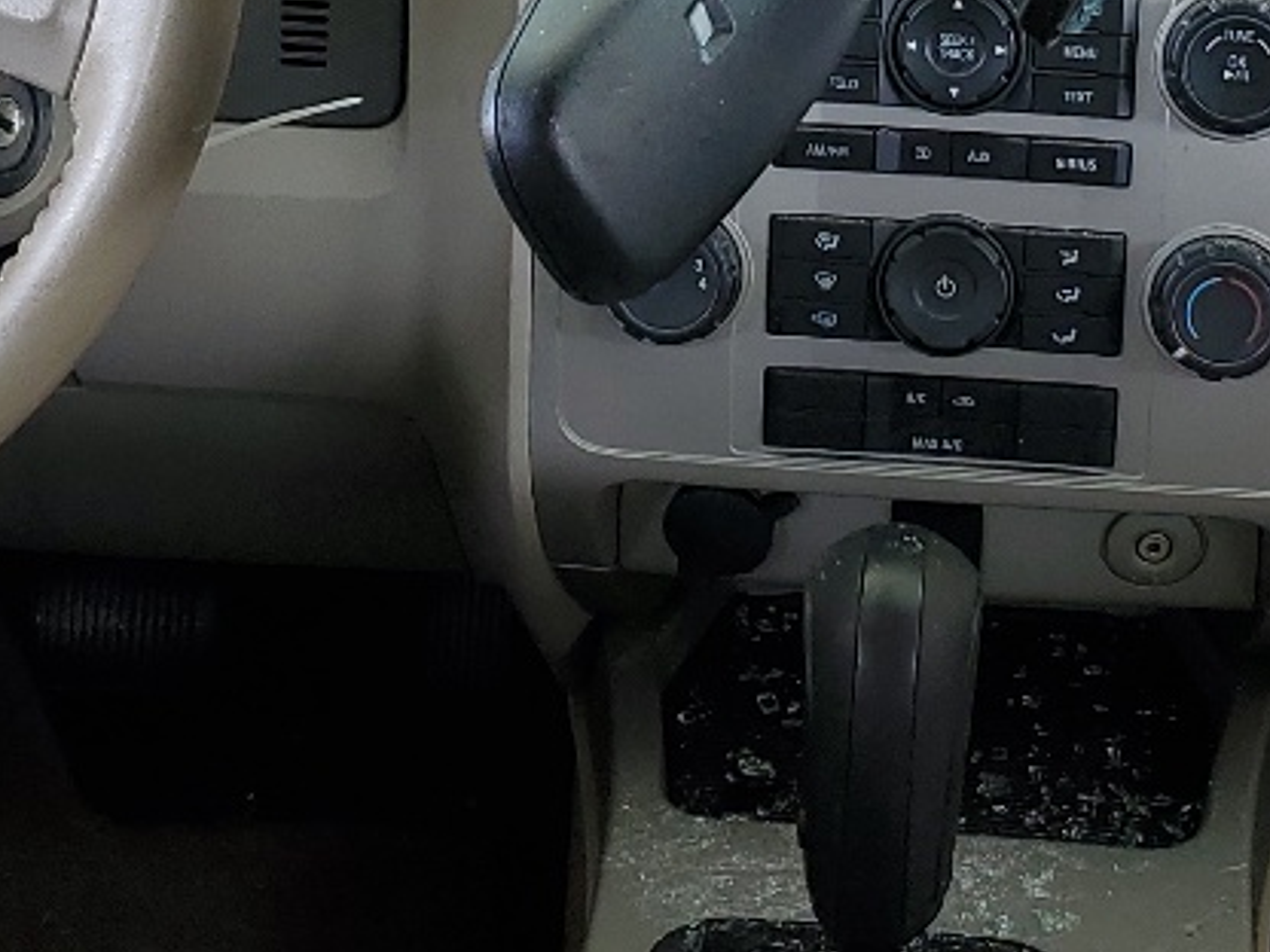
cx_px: 818
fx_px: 3669
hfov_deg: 19.6
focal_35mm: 100
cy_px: -140
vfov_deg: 14.4
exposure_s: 1/123
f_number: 1.5
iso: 50
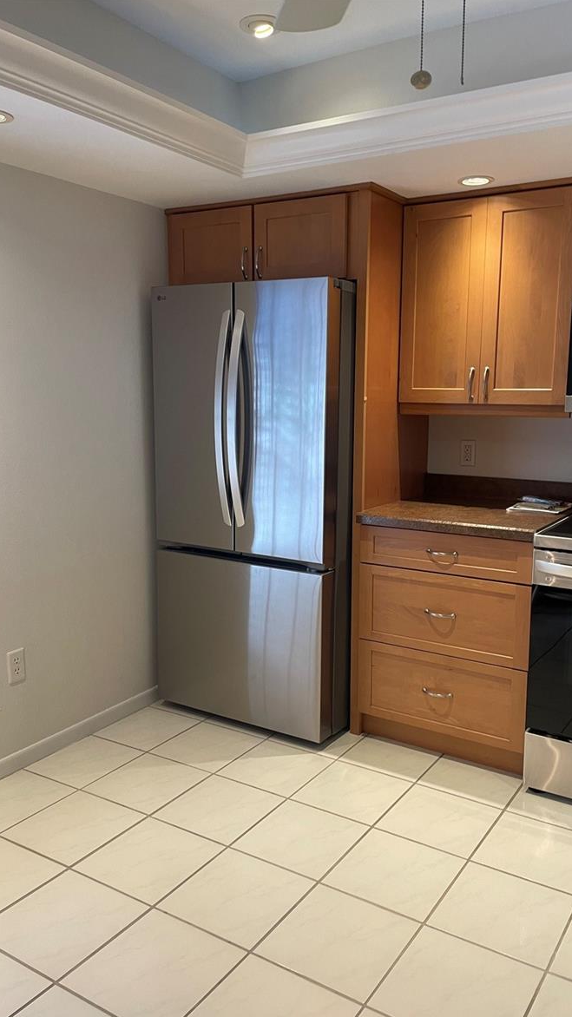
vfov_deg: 66.1
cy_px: 517
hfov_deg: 40.1
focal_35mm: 29
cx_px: 327
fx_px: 782
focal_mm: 4.2
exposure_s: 1/60
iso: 80
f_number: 1.6
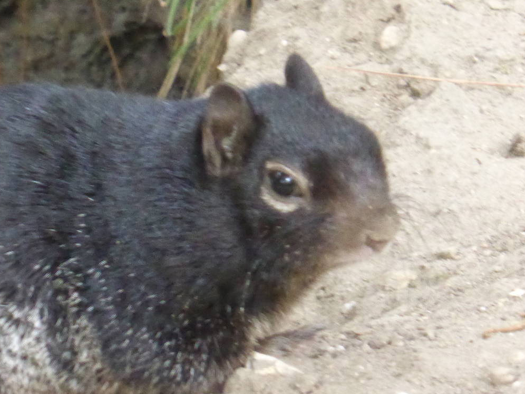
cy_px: 243
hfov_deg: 2.3
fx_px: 12861
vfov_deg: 1.8
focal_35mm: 848
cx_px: 135
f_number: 6.4
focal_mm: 86
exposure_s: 1/20
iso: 1600
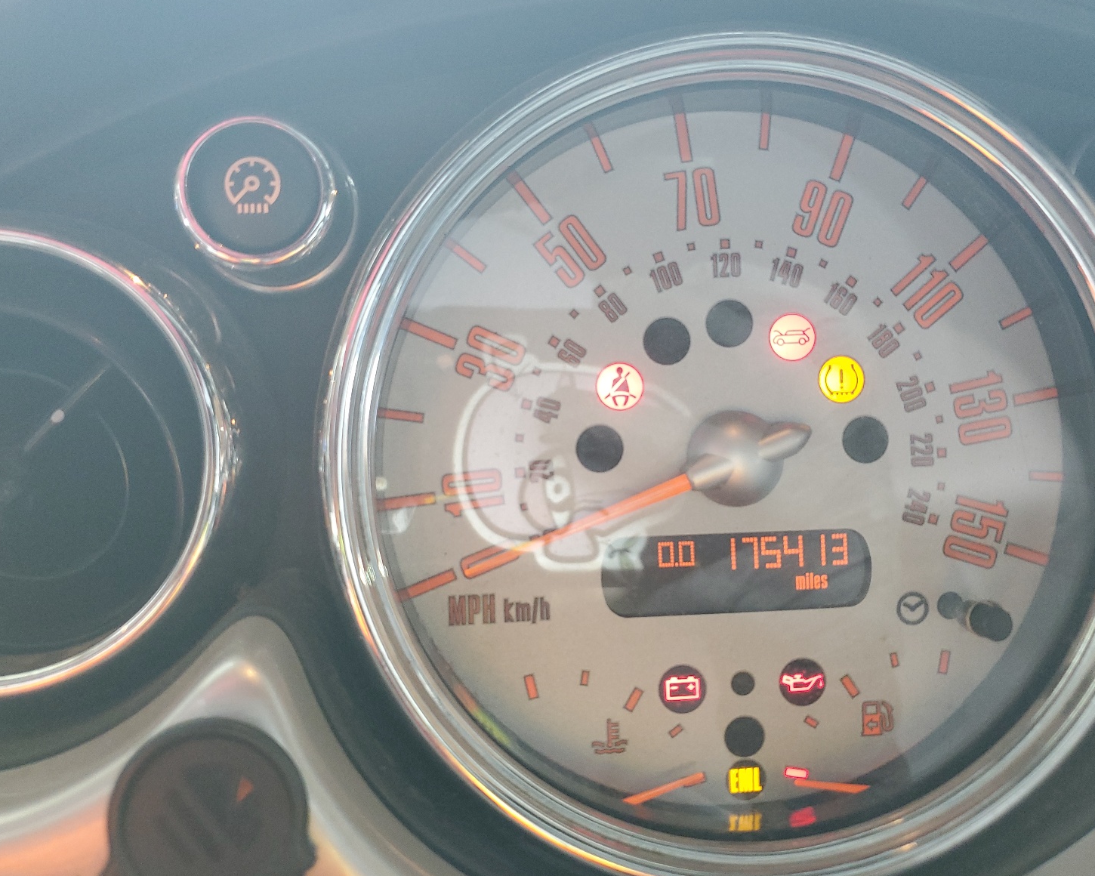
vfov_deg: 51.5
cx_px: 587
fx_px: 907
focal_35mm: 28
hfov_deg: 62.1
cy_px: 444
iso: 154
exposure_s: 1/60.2
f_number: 1.5
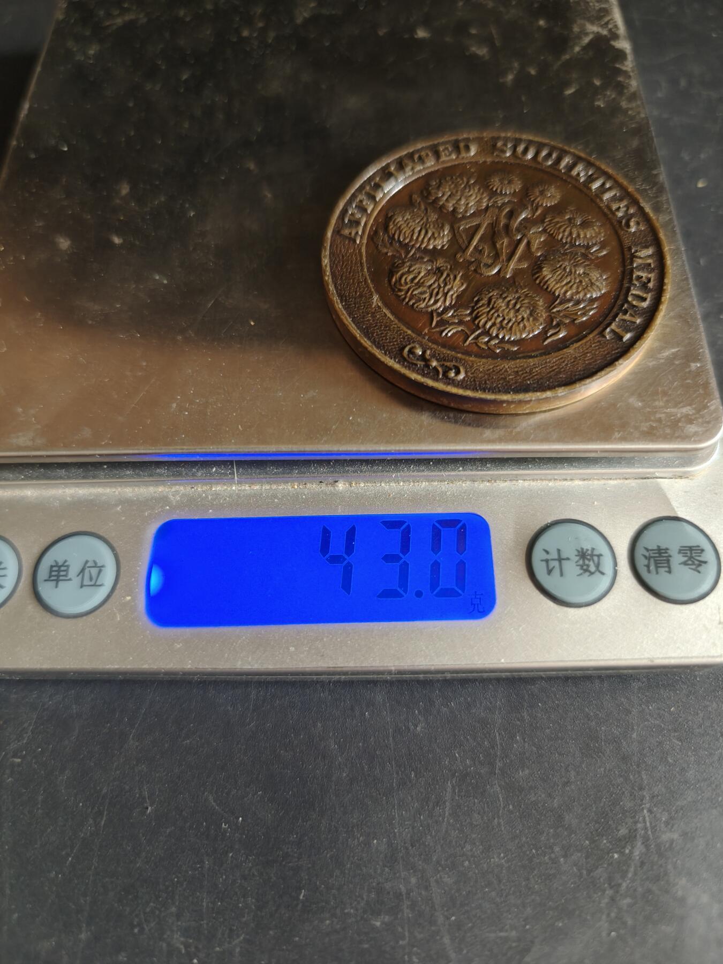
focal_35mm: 23
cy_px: 482
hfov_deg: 58.9
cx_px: 362
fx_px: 641
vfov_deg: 73.9
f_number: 1.6
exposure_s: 1/100
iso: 800
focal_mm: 6.06
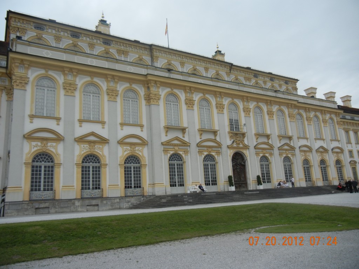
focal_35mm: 30
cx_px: 180
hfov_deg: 60.0
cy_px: 134
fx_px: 311
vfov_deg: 46.8
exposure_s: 1/332
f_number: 7
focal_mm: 5.4
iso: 160
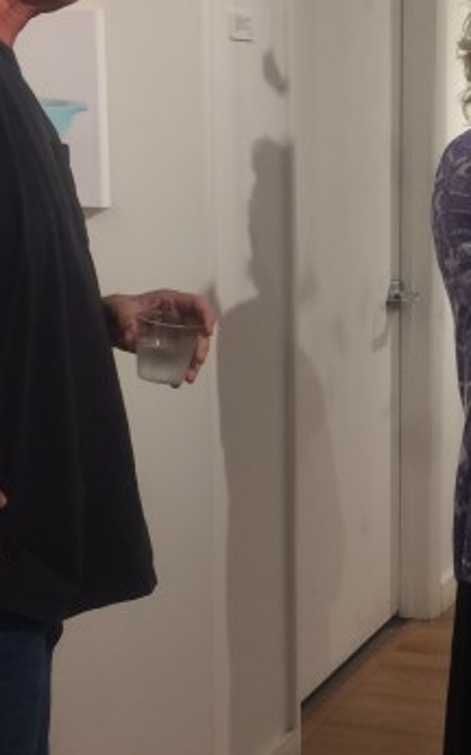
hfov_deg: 17.6
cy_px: 356
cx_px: 547
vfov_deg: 29.0
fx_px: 1459
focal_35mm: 71
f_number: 2.2
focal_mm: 4.15
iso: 64
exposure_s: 1/30
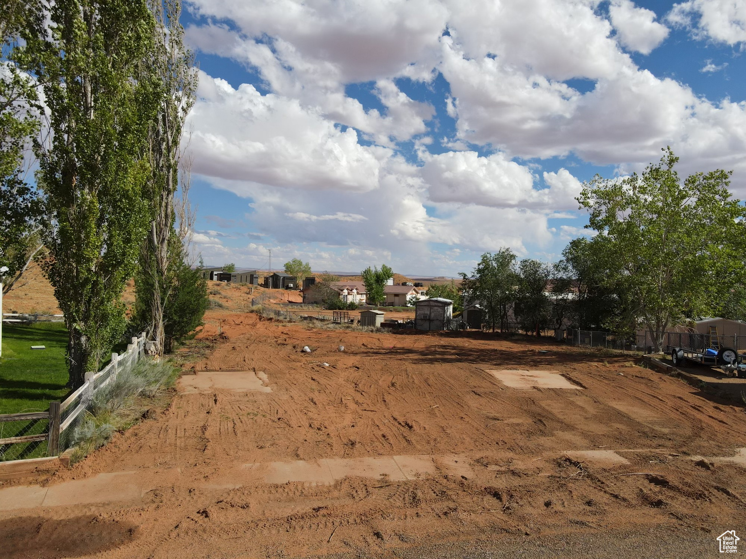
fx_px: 517
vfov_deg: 56.8
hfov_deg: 71.6
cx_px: 373
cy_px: 280
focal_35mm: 24
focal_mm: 4.5
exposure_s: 1/1000
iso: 100
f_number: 2.8
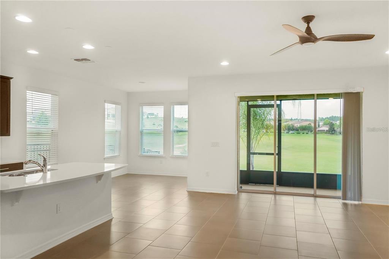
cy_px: 130
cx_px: 194
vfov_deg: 47.9
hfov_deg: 67.4
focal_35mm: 27
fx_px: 292
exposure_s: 1/160
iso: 640
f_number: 4
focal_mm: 18
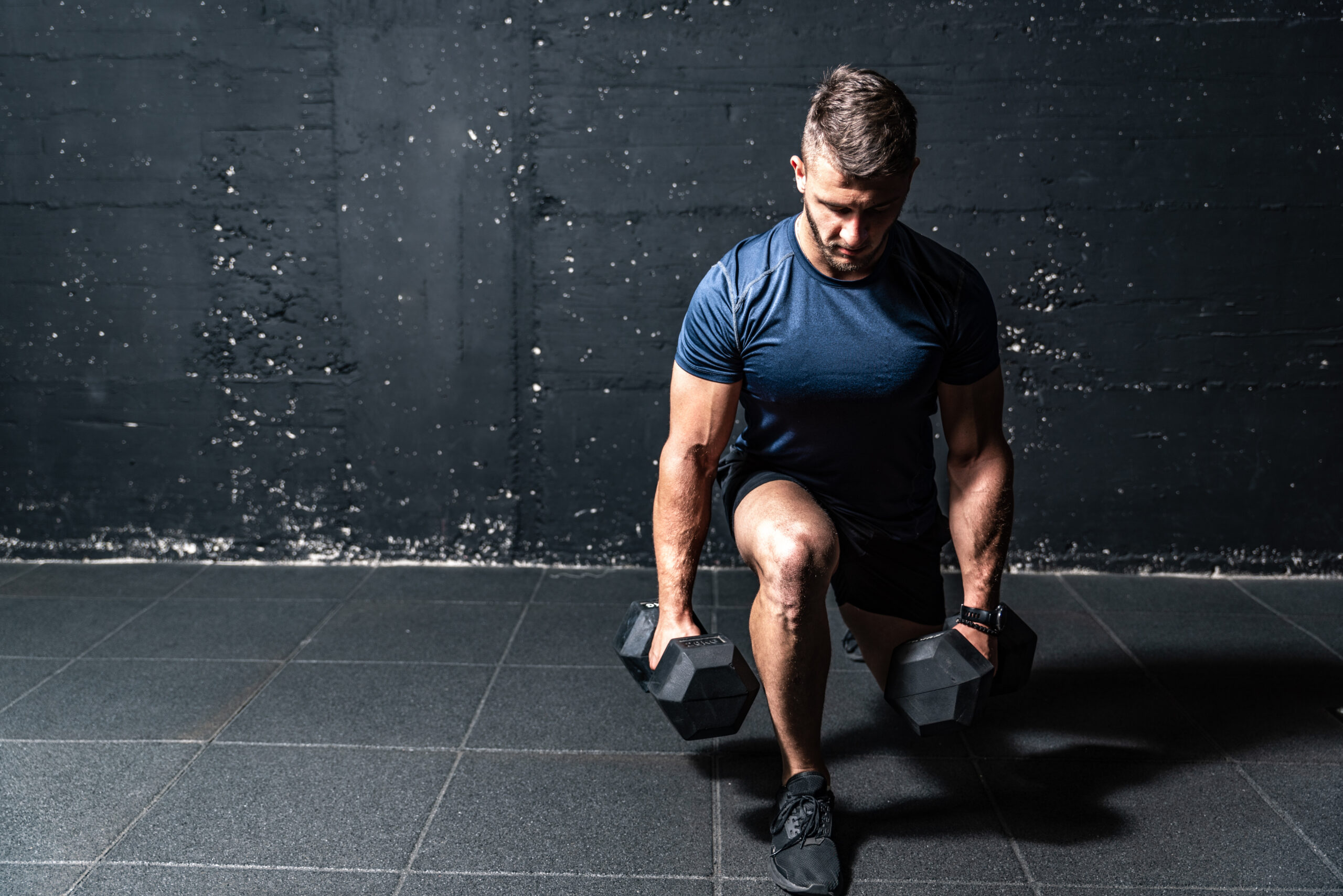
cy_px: 448
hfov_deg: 53.1
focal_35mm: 36
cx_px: 672
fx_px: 1343
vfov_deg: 36.9
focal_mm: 36
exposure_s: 1/100
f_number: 3.2
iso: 100
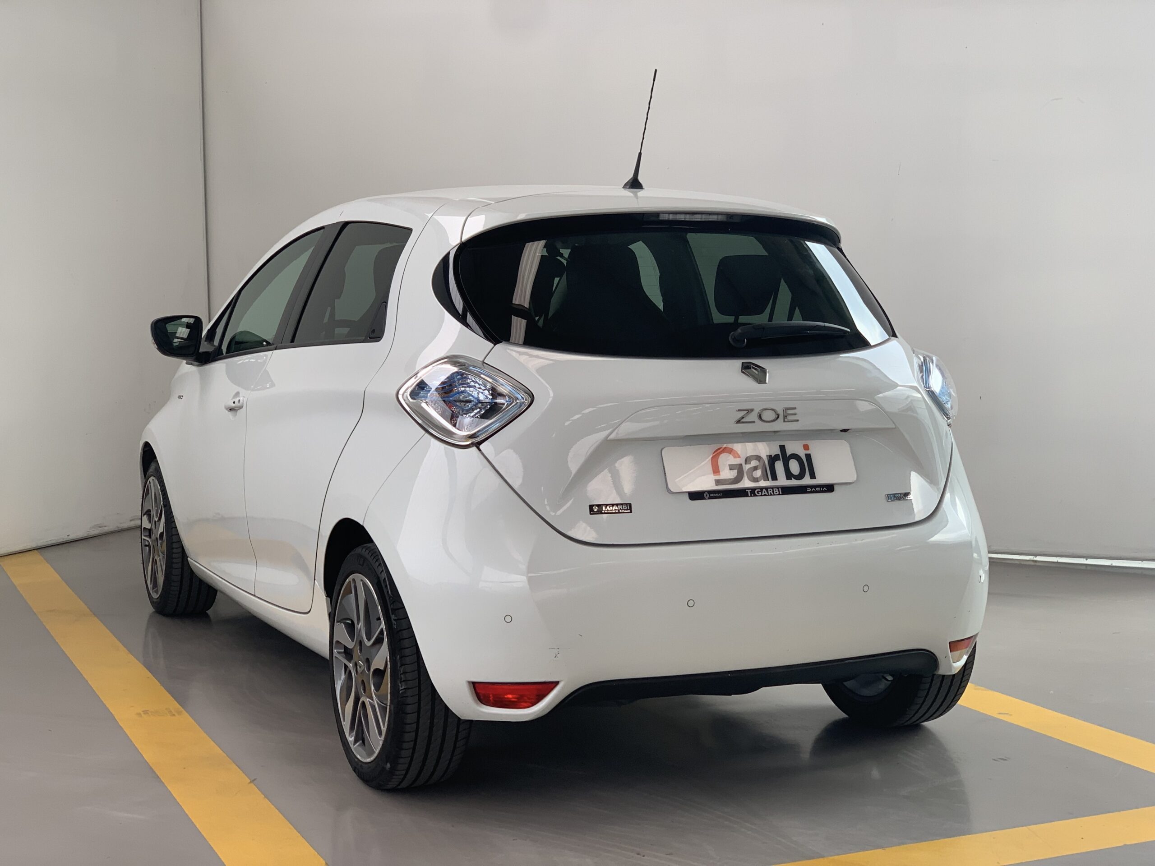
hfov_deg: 36.8
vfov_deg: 28.0
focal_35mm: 52
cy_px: 433
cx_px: 578
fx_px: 1735
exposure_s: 1/122
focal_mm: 6
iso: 40
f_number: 2.4
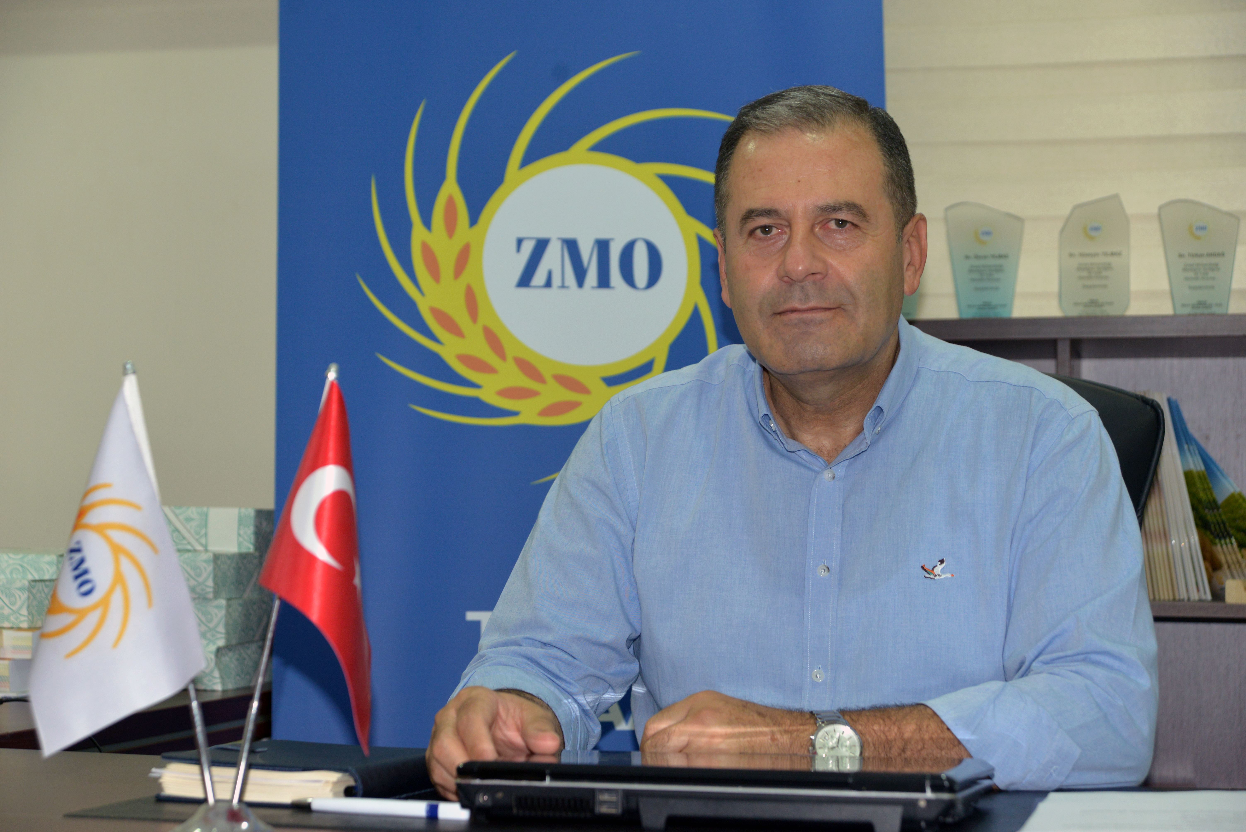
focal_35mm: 66
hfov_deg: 30.5
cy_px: 416
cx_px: 623
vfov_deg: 20.6
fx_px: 2285
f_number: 5.6
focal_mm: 66
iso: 1250
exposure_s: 1/125
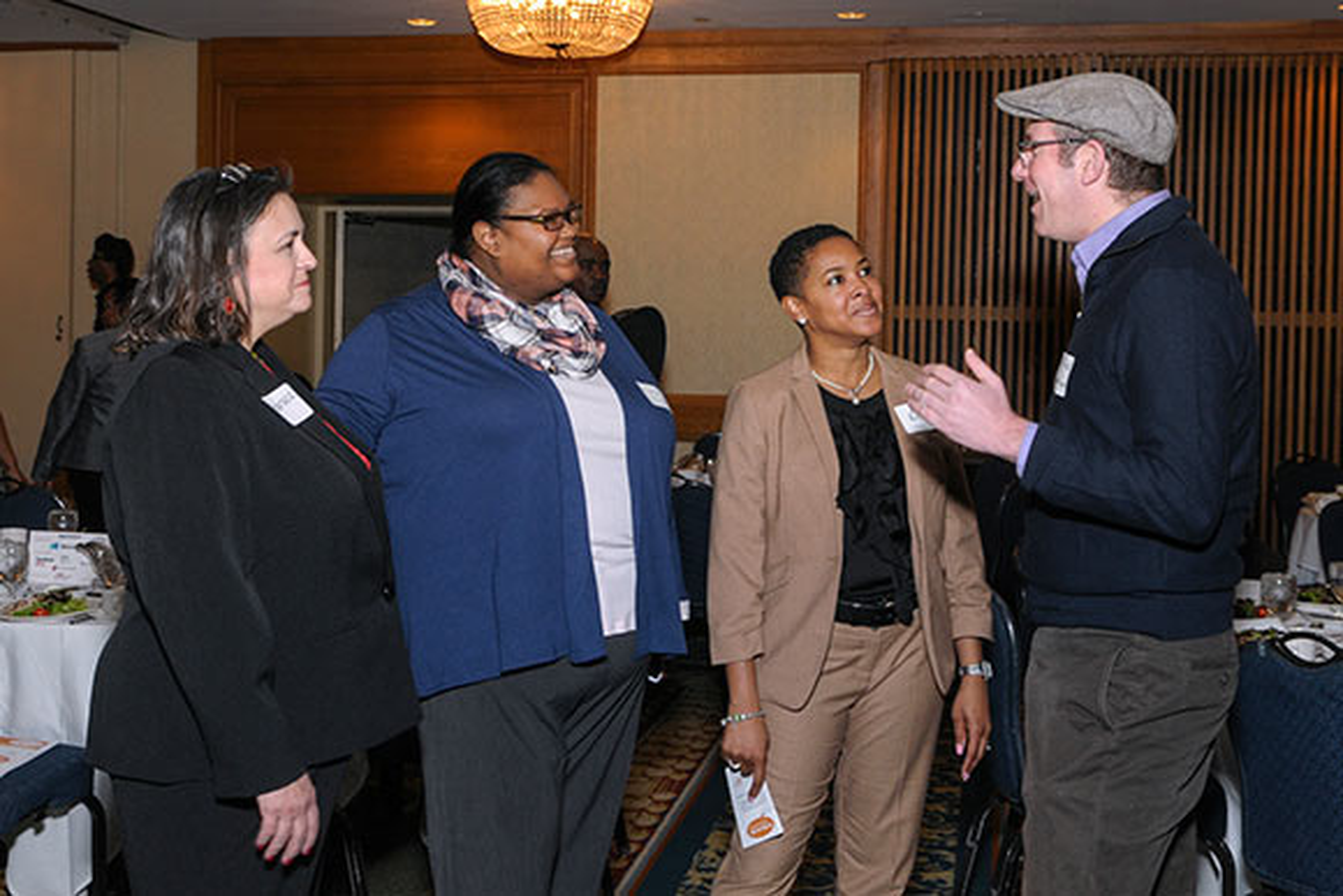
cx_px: 672
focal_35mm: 36
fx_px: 1343
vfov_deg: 36.9
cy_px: 448
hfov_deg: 53.1
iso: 400
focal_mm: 24
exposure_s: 1/60
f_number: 7.1
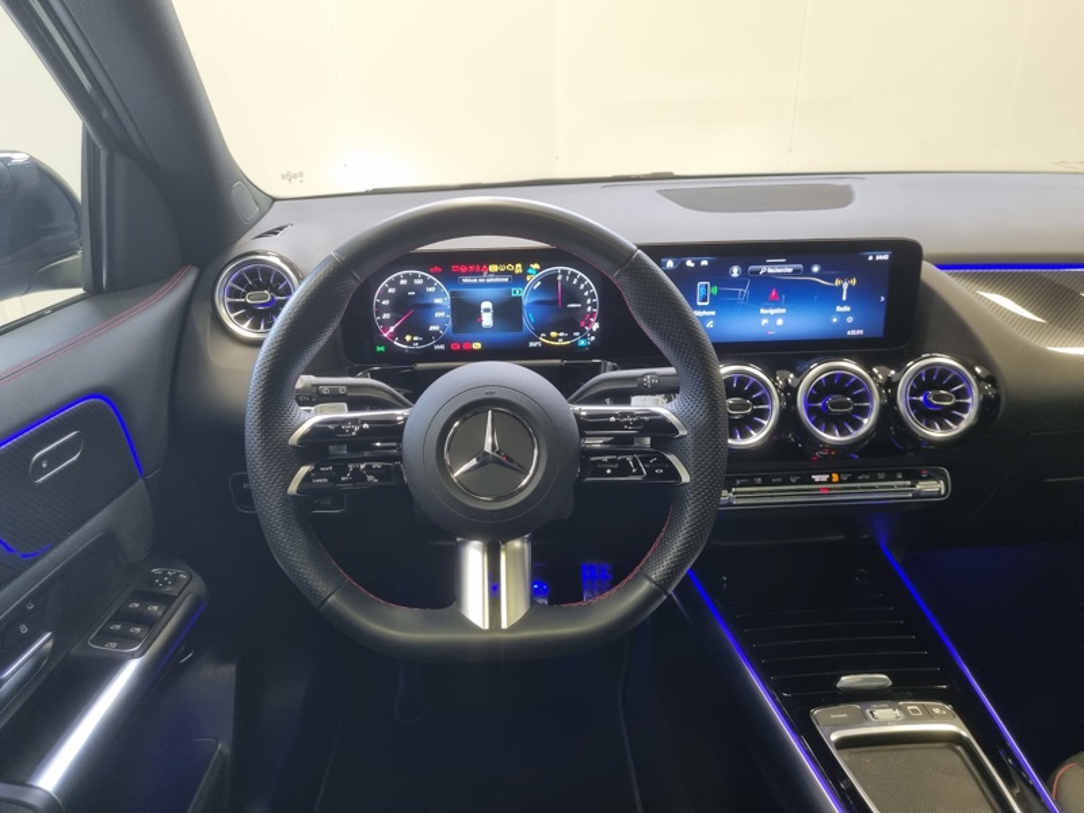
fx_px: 814
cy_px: 406
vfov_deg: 53.1
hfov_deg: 67.3
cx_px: 542
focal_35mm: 26
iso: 250
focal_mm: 5.4
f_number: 1.8
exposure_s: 1/40
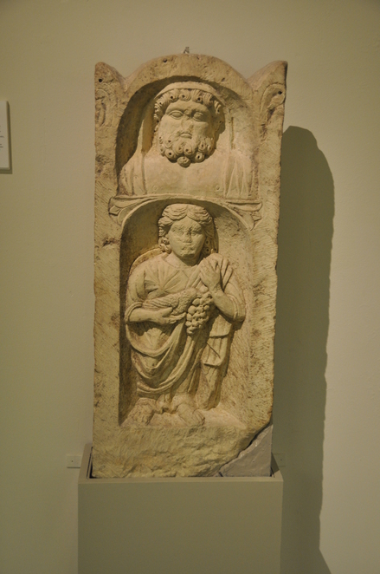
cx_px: 190
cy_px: 287
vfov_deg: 38.9
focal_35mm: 51
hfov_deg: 26.4
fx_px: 810
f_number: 4.2
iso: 640
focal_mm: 34
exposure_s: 1/20
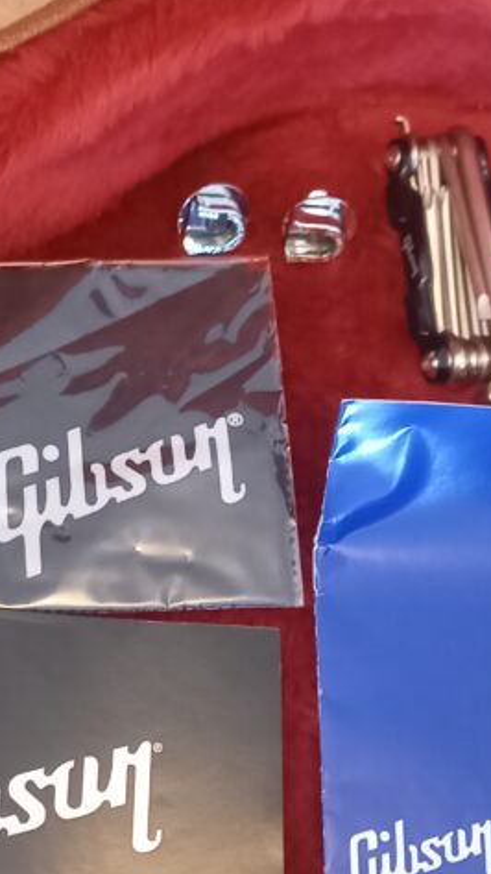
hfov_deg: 20.1
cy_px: 434
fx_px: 1366
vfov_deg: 35.4
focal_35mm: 59
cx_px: 74
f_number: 1.8
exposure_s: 1/20
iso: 1250
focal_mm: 4.65
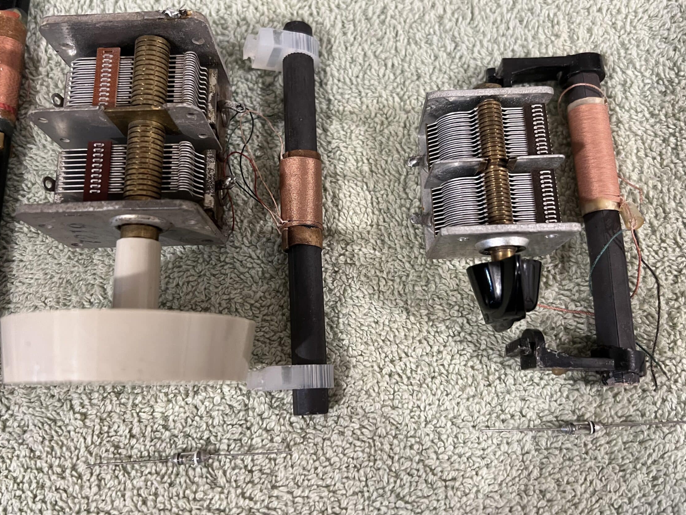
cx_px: 334
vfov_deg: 46.8
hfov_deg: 60.0
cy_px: 237
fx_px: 594
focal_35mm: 30
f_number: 1.5
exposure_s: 1/60
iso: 250
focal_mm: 5.7
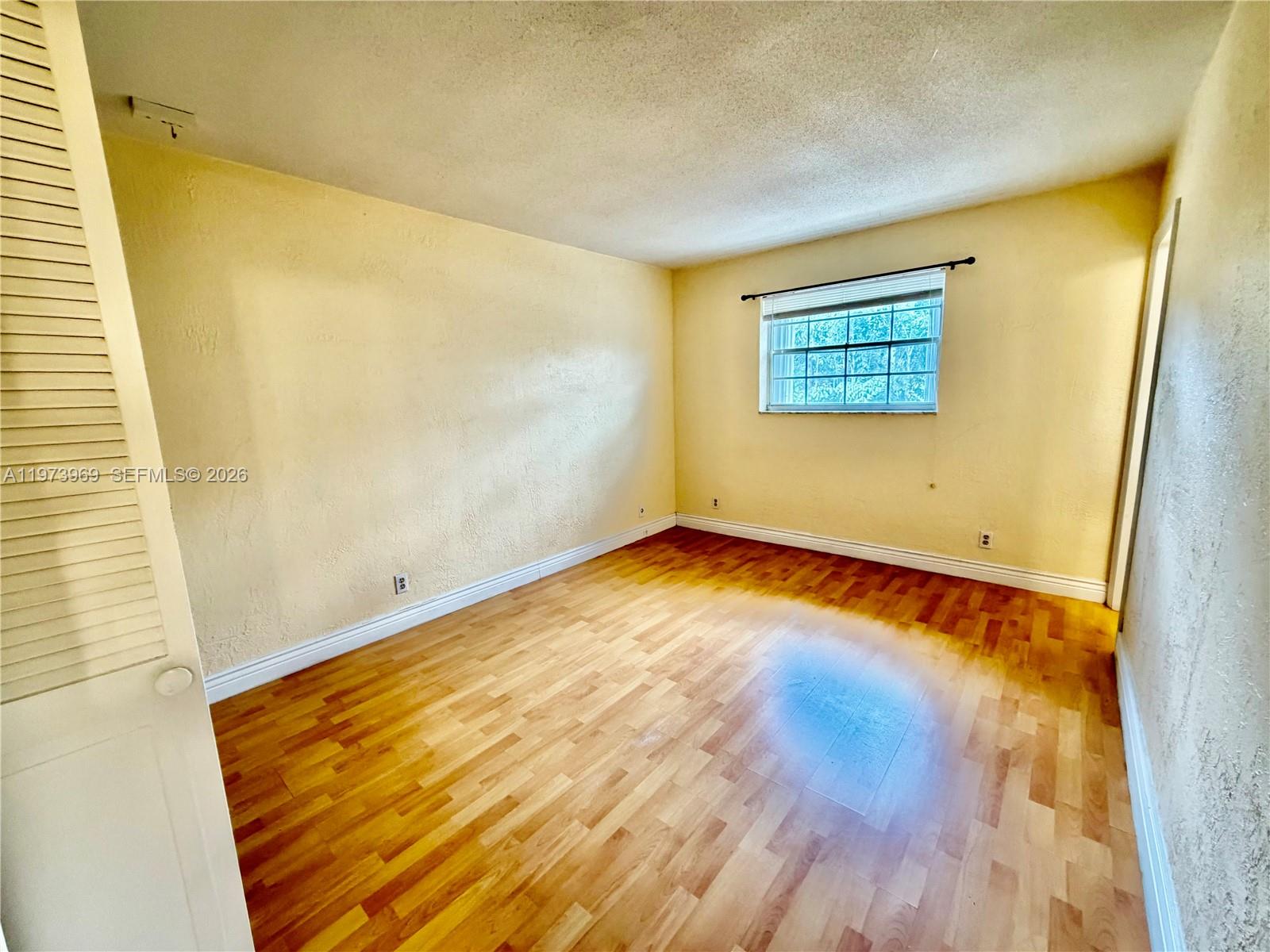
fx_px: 514
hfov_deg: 102.1
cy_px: 476
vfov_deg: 85.7
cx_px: 635
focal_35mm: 14
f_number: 2.2
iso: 400
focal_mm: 2.22
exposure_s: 1/60
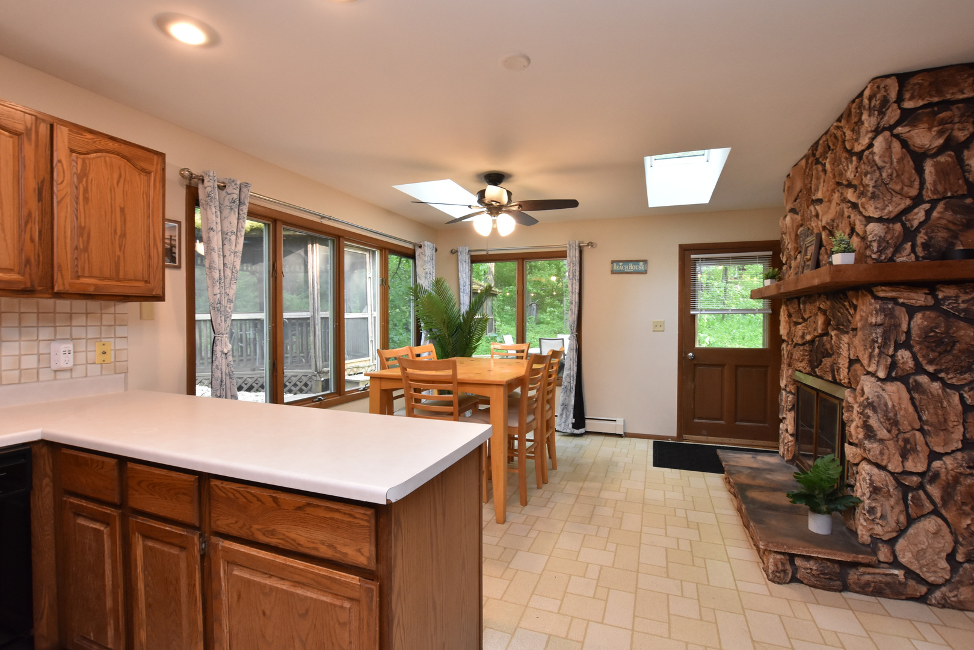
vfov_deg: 77.3
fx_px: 406
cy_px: 325
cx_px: 487
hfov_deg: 100.4
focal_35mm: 15
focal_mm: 10
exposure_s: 1/30
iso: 1250
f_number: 7.1
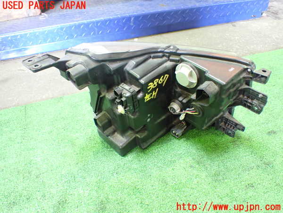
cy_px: 106
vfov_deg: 46.8
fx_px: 245
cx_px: 142
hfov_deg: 60.0
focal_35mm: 30
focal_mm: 5.4
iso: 1000
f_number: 2.3
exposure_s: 1/30
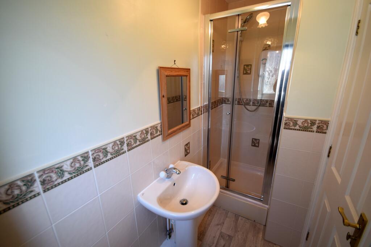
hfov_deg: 100.4
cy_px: 124
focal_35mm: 15
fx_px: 155
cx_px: 186
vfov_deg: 77.3
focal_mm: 10
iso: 400
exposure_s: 1/100
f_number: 5
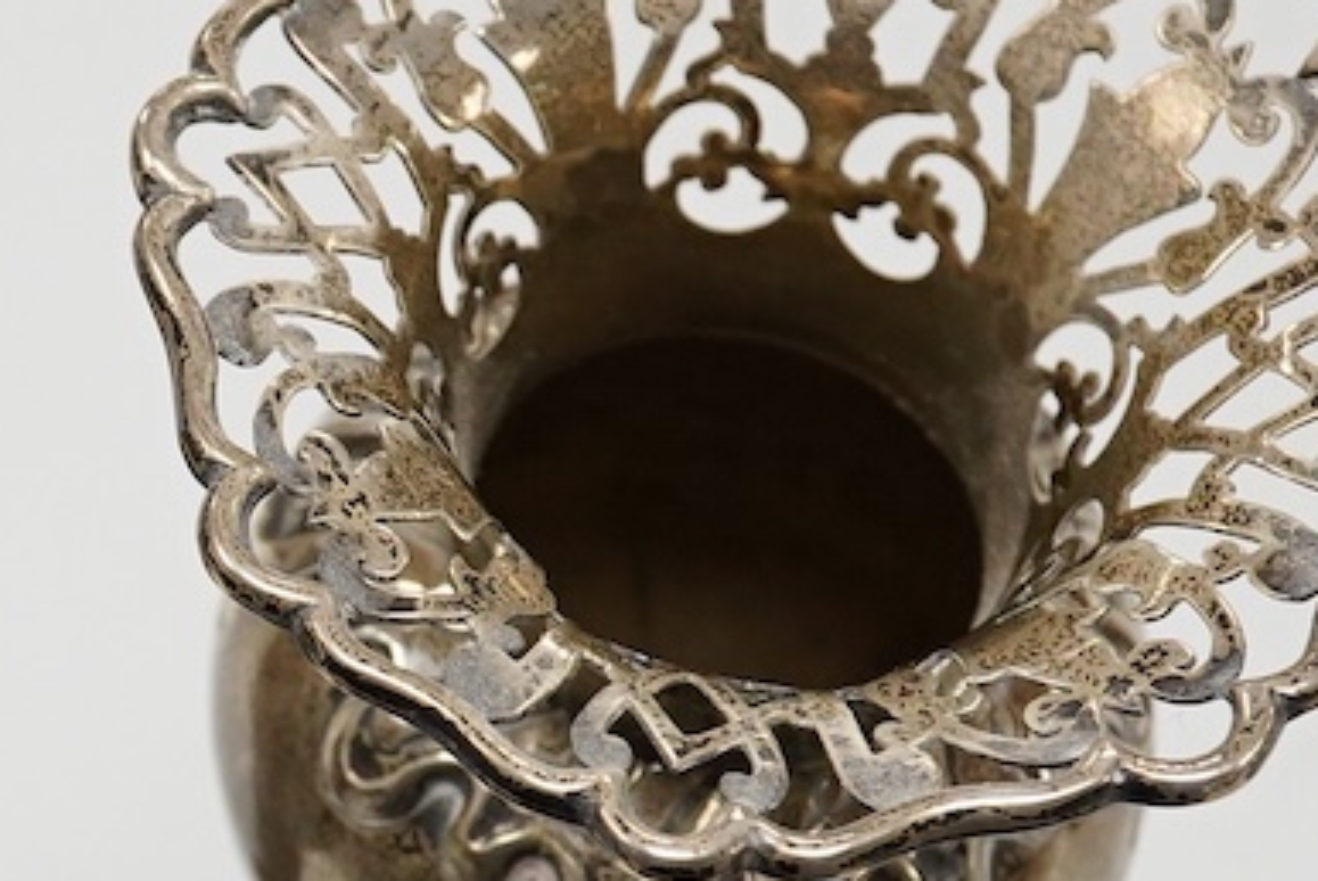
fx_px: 4800
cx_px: 12
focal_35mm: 131
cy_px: 717
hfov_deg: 15.4
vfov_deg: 10.5
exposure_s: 1/250
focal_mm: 30
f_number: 10
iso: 2500
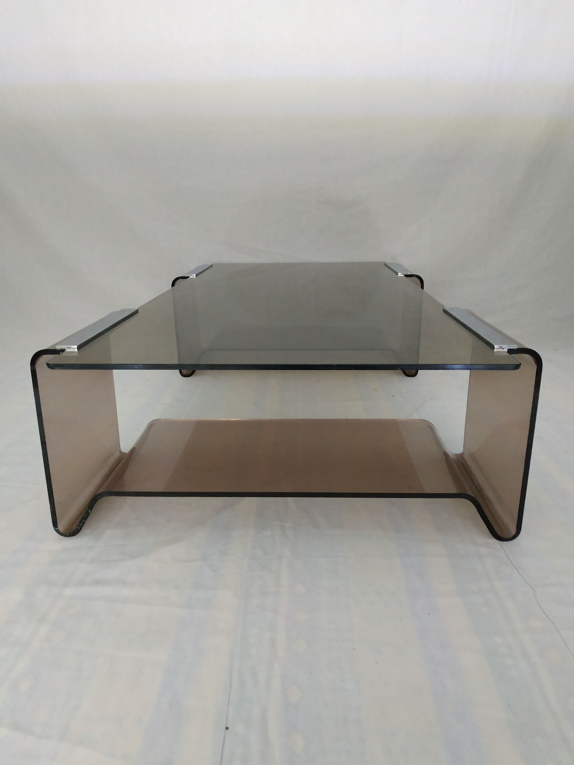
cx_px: 287
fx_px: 531
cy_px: 382
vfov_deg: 71.6
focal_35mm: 24
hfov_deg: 56.8
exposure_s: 1/20
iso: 1600
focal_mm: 3.94
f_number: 1.9
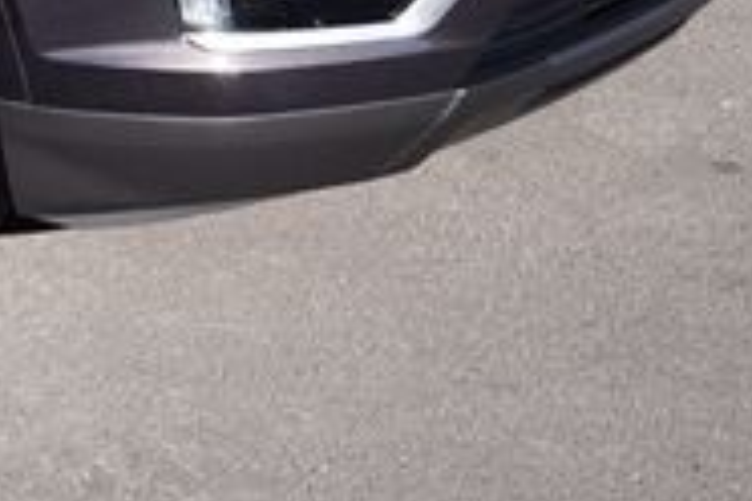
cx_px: -327
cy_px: -315
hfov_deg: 15.4
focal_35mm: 124
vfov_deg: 10.6
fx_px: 2590
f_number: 11
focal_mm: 24
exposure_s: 1/80
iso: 100
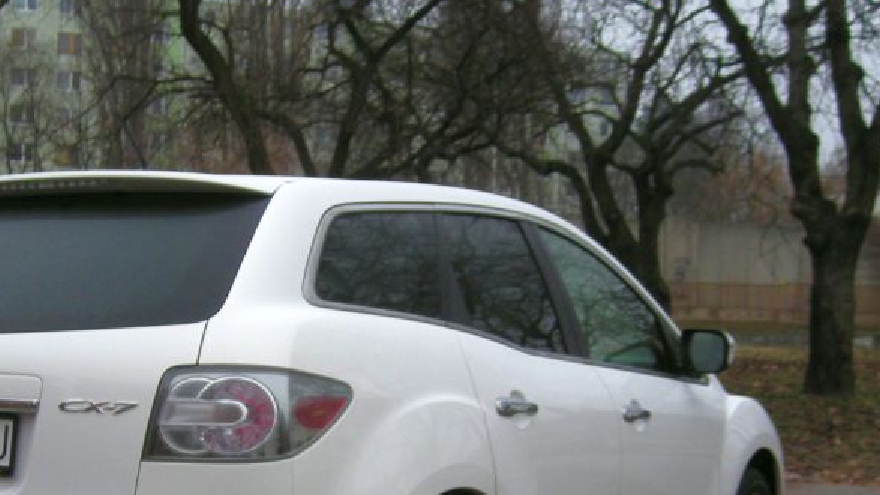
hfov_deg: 32.1
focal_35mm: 65
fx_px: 1517
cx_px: 292
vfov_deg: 18.2
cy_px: 448
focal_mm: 5.7
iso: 64
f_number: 2.8
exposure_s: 1/93.1
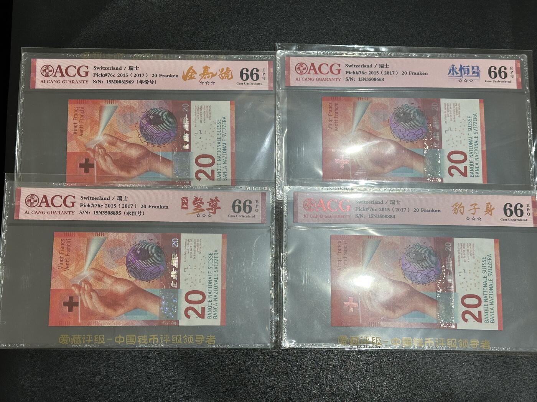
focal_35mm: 48
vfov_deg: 30.3
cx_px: 268
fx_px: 745
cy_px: 201
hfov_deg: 39.7
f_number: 1.78
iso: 64
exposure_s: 1/50
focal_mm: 6.86
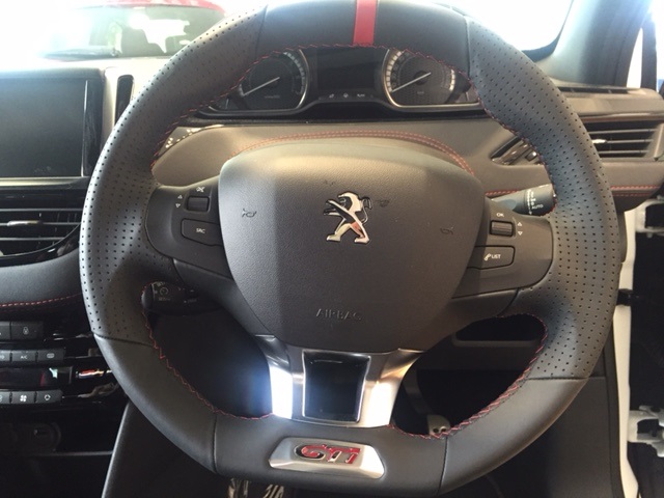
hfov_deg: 61.7
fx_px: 556
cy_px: 249
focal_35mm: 29
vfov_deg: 48.2
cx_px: 332
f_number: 2.2
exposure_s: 1/30
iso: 160
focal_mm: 4.15
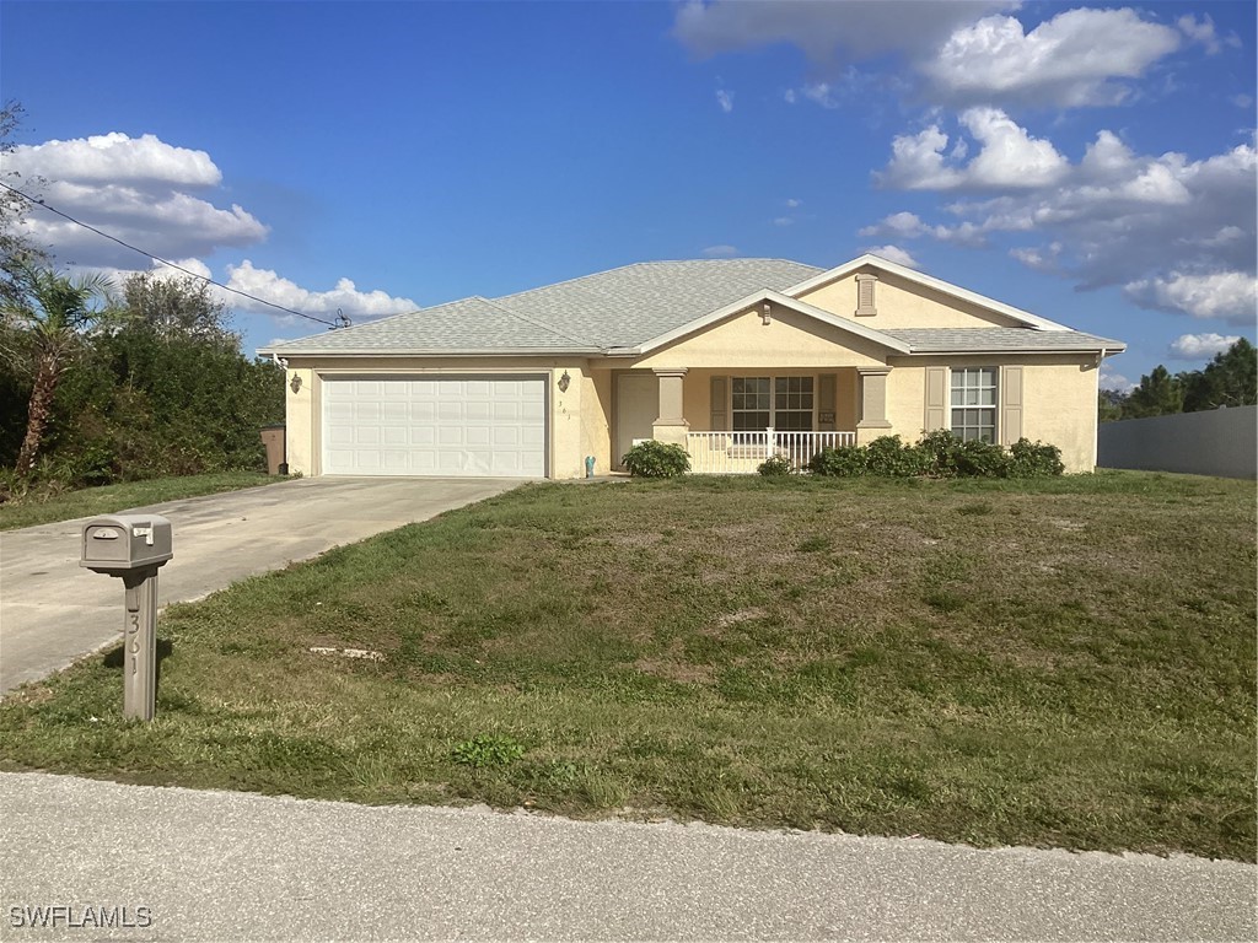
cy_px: 472
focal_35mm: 31
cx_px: 629
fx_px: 1127
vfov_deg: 45.4
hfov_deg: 58.4
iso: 25
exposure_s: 1/2037
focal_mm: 3.3
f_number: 2.4
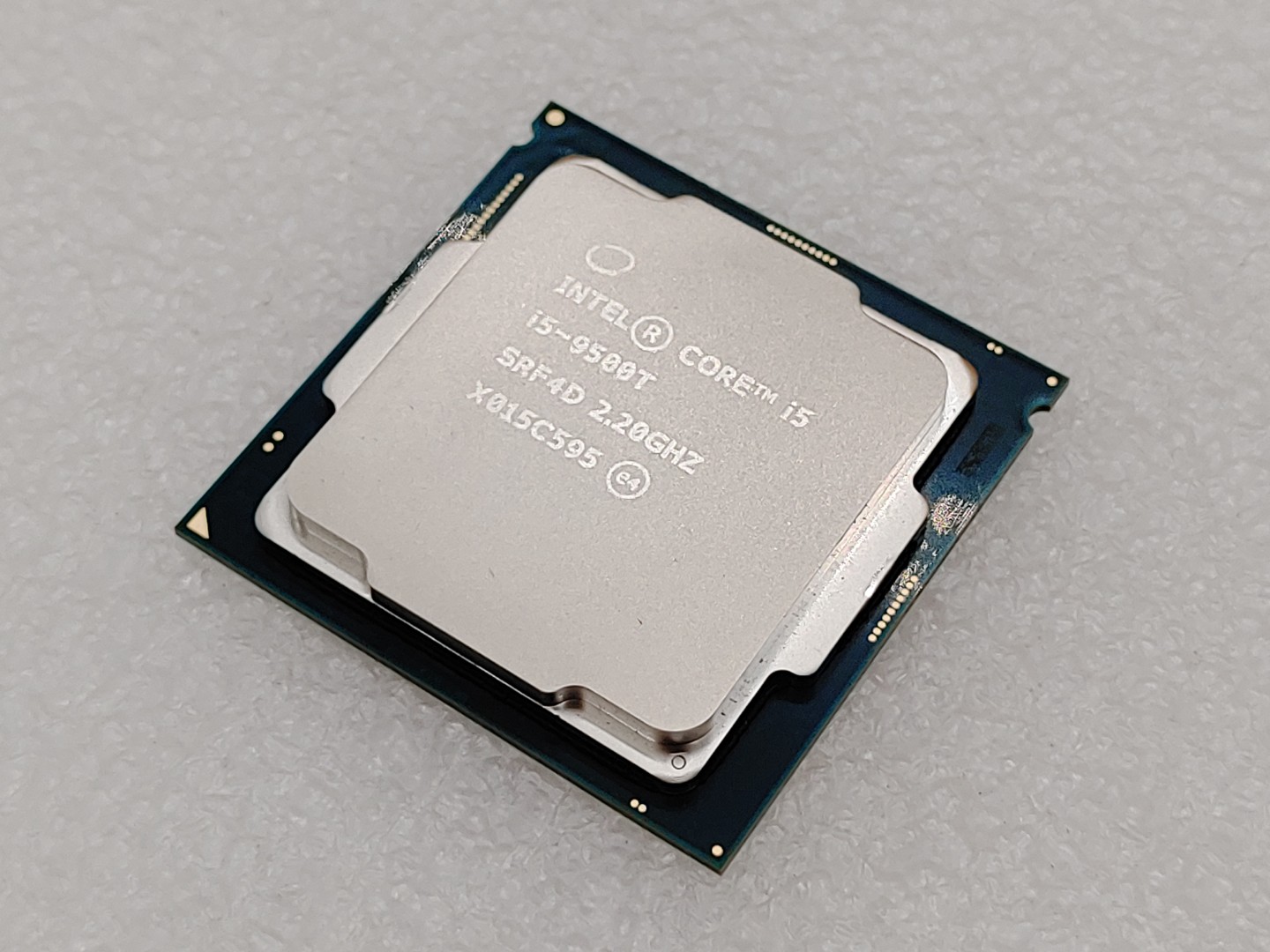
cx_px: 635
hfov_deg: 29.0
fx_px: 2458
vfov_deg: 21.9
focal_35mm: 67
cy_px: 476
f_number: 1.8
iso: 50
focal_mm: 4.36
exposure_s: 1/246
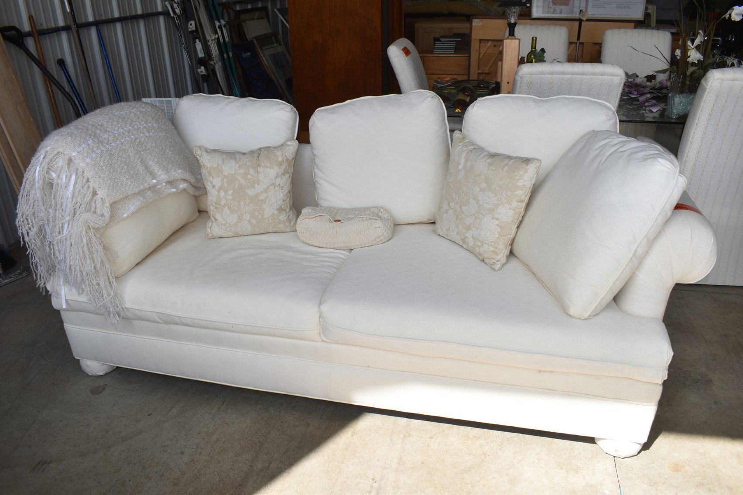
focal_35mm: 27
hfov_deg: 67.4
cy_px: 248
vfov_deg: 47.9
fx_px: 557
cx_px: 372
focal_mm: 18
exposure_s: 1/200
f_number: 6.3
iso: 100
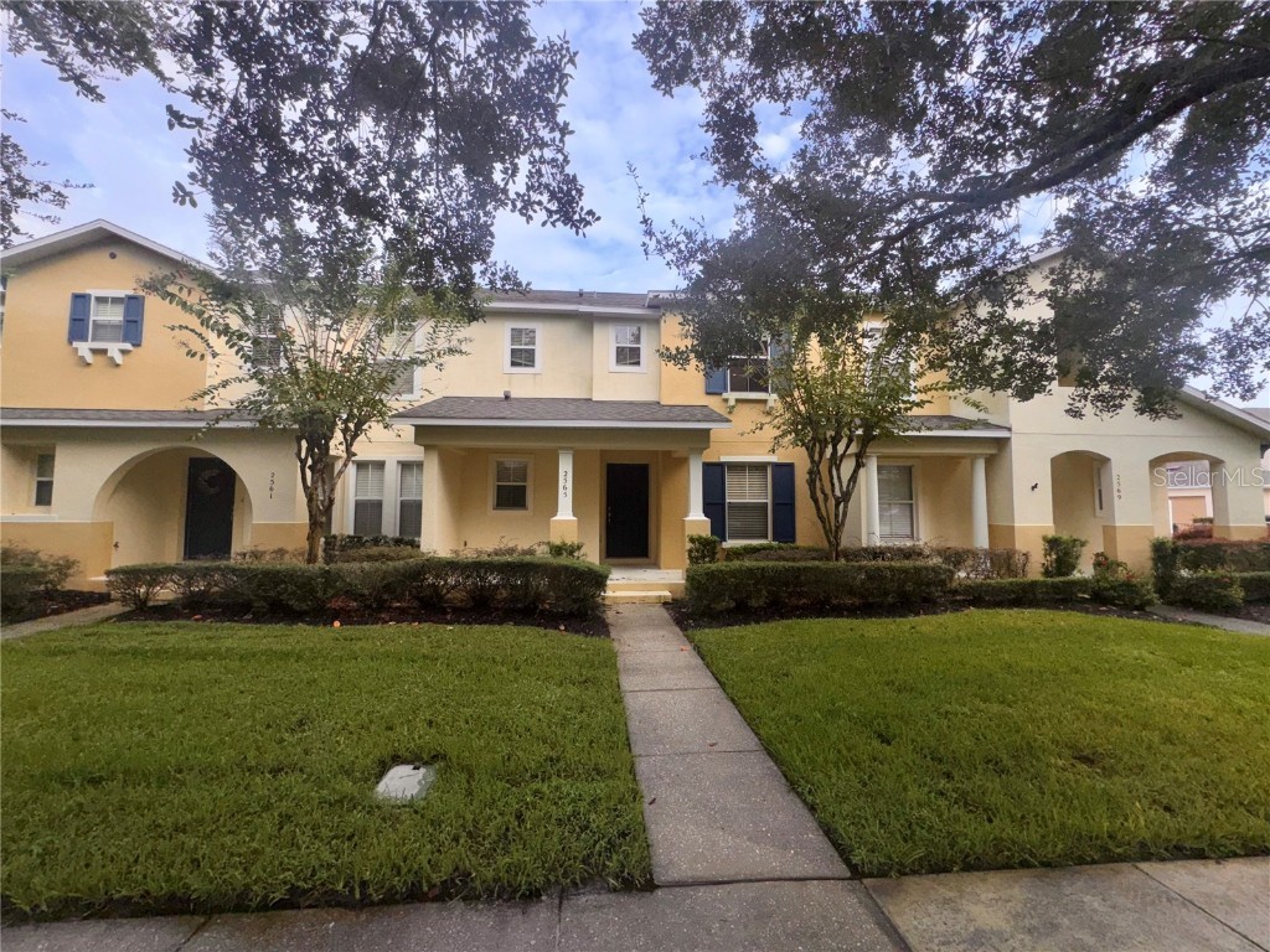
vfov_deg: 85.7
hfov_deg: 102.1
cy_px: 476
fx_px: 514
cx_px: 635
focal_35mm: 14
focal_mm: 2.22
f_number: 2.2
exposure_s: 1/488
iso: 32
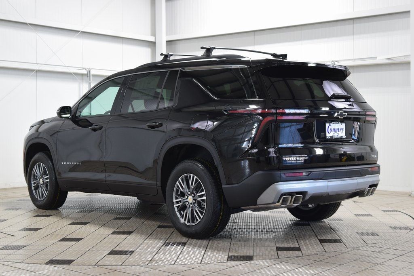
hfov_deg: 35.0
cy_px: 138
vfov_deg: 23.8
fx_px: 656
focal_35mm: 57
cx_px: 207
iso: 640
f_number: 6.3
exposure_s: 1/15
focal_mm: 38
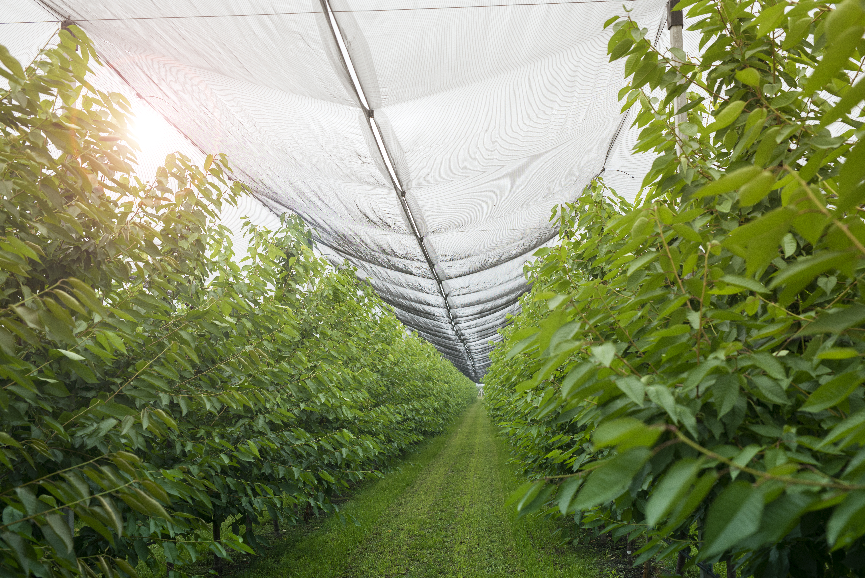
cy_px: 289
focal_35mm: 50
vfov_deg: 27.0
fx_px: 1202
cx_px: 432
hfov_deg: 39.6
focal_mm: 50
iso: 800
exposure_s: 1/400
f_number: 6.3
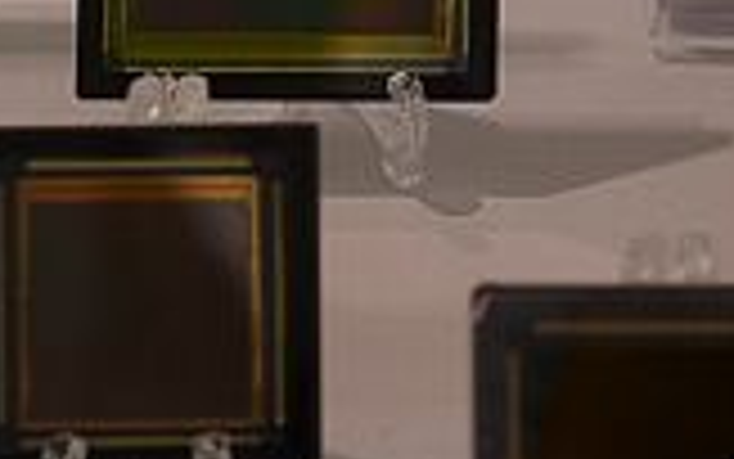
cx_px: 1009
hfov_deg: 10.1
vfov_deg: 6.4
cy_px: -16
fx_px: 4062
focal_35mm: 203
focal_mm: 27
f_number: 4
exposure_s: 1/250
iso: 200
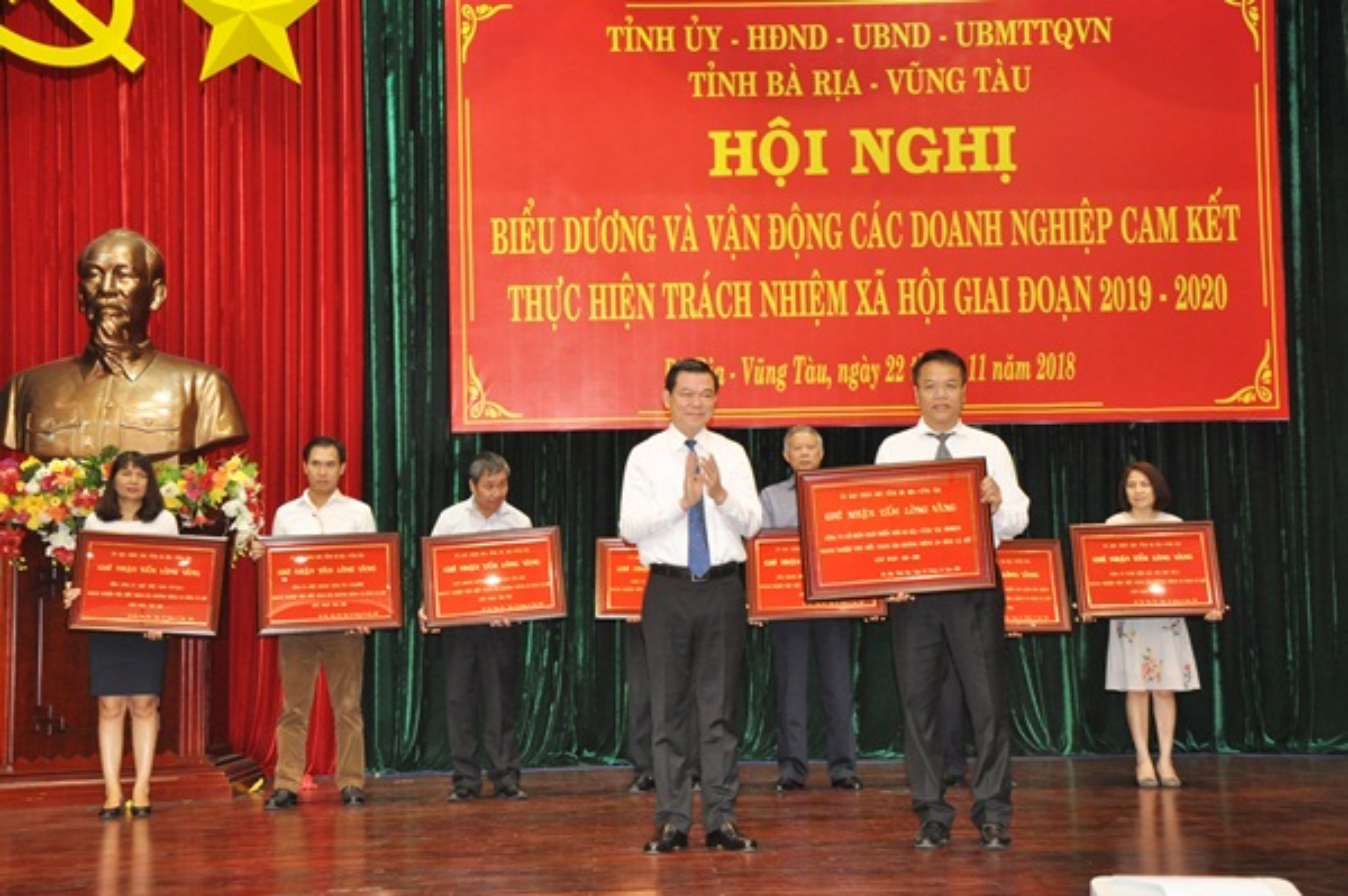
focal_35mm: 51
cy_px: 448
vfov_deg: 26.4
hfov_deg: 38.9
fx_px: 1908
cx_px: 674
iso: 1000
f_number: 4.5
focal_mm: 34
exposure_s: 1/30
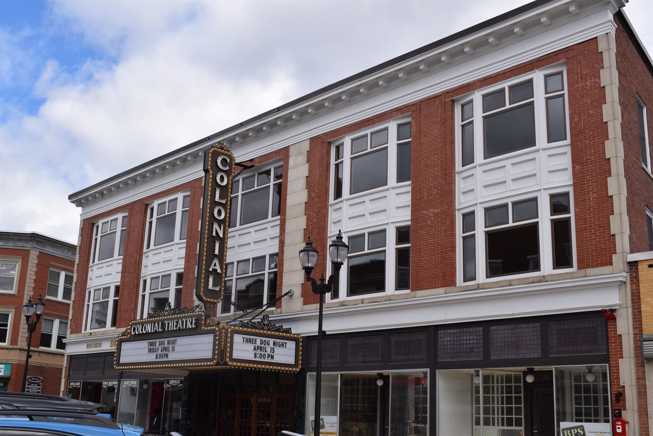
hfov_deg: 47.9
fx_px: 735
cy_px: 218
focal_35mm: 40
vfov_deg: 33.0
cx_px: 326
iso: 100
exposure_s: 1/200
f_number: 10
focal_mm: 27
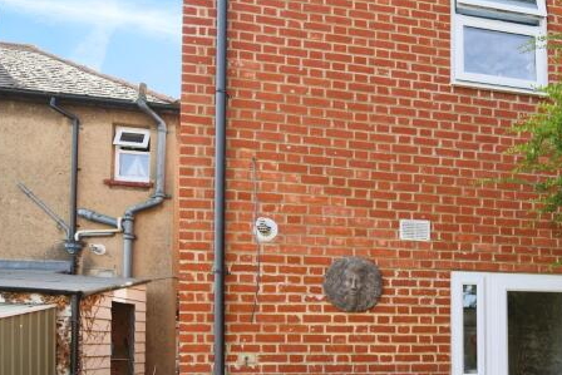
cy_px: 302
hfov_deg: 52.8
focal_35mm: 32
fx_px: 500
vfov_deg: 39.5
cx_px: 487
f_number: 3.5
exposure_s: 1/1250
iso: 400
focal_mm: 14
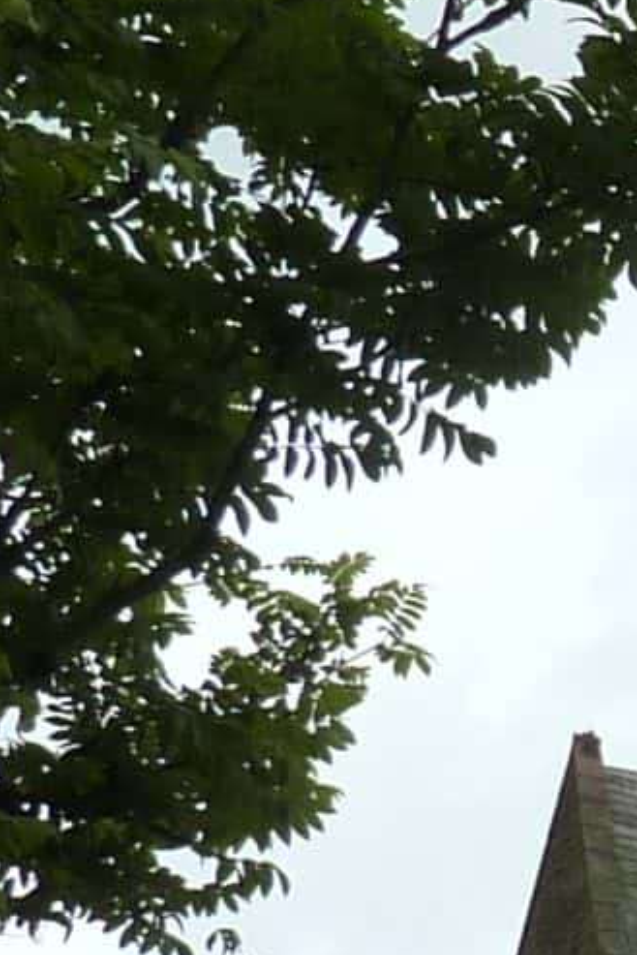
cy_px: 684
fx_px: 3580
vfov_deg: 15.1
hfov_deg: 9.1
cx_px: 1574
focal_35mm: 135
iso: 125
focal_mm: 4.1
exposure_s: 1/400
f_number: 5.6
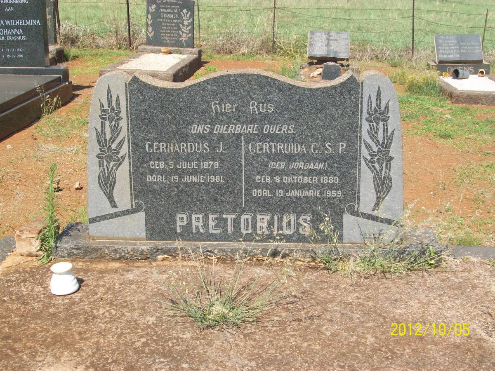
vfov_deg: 32.2
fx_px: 643
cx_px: 248
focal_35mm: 45
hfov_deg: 42.1
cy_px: 186
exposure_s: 1/320
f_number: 5.3
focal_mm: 7.6
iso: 64
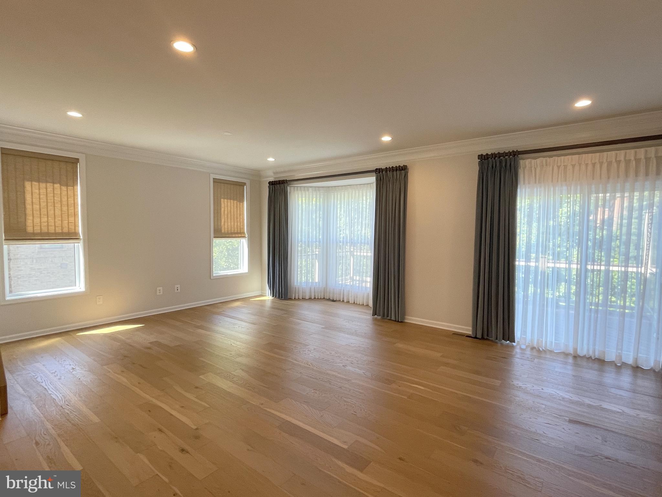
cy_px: 248
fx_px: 249
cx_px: 331
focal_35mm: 13
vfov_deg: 89.9
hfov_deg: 106.2
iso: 160
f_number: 2.4
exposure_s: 1/120
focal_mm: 1.54
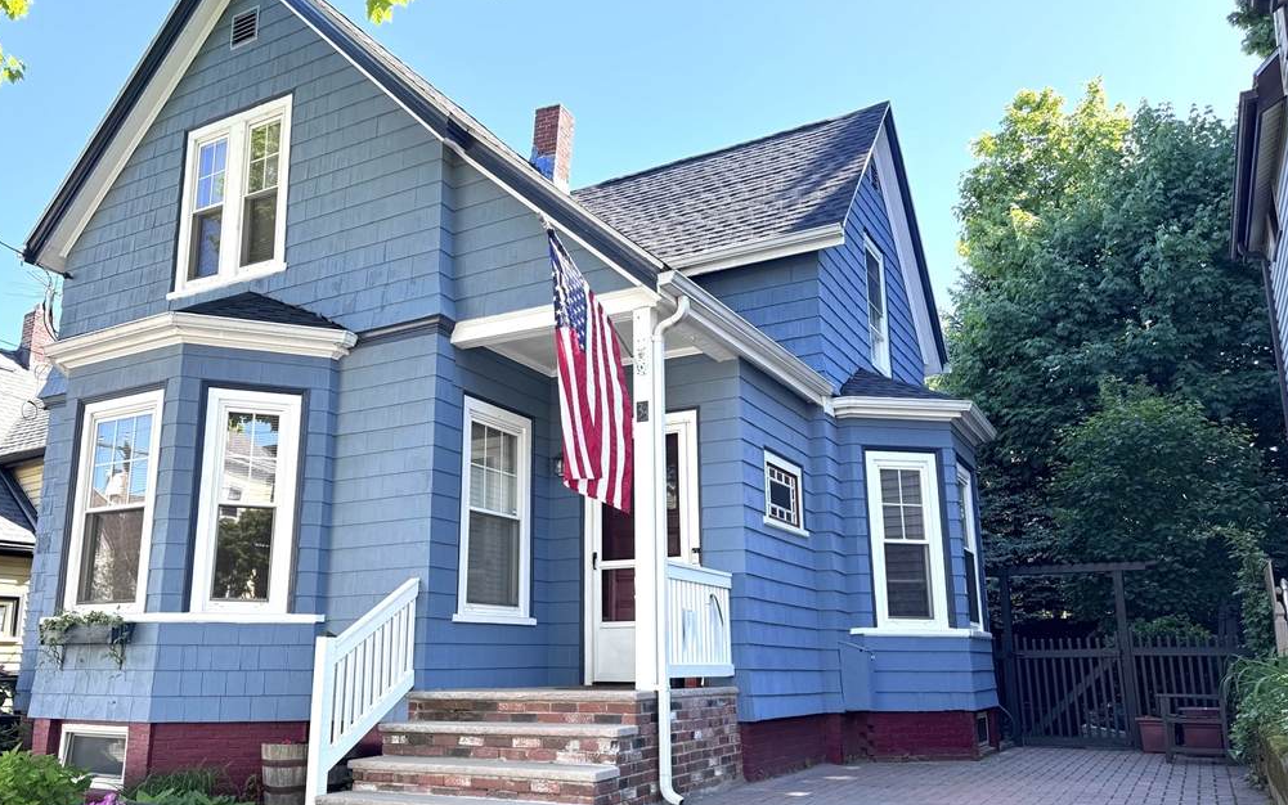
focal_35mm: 26
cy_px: 405
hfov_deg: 70.4
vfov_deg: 47.6
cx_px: 640
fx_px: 913
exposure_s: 1/739
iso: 80
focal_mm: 6.76
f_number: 1.78
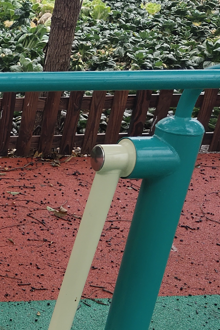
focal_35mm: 84
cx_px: -209
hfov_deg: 13.9
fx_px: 770
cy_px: 232
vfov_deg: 24.0
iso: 103
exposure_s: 1/100
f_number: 1.79
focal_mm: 4.35
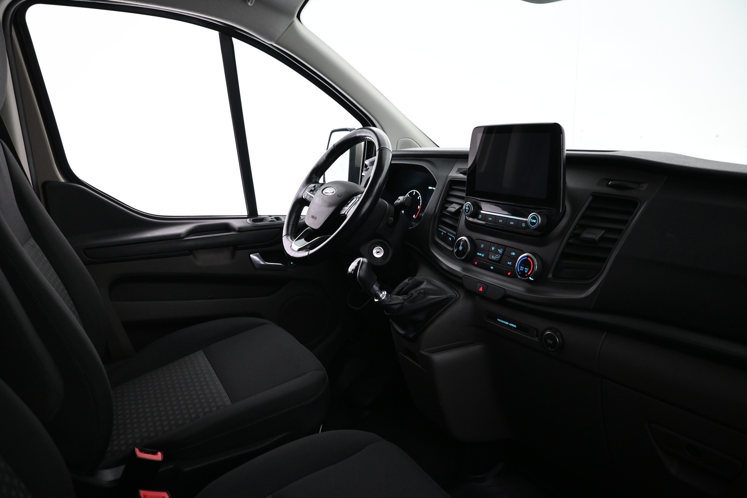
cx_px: 374
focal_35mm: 24
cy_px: 249
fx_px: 498
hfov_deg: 73.7
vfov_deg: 53.1
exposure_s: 1/25
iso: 1250
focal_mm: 16
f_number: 3.5
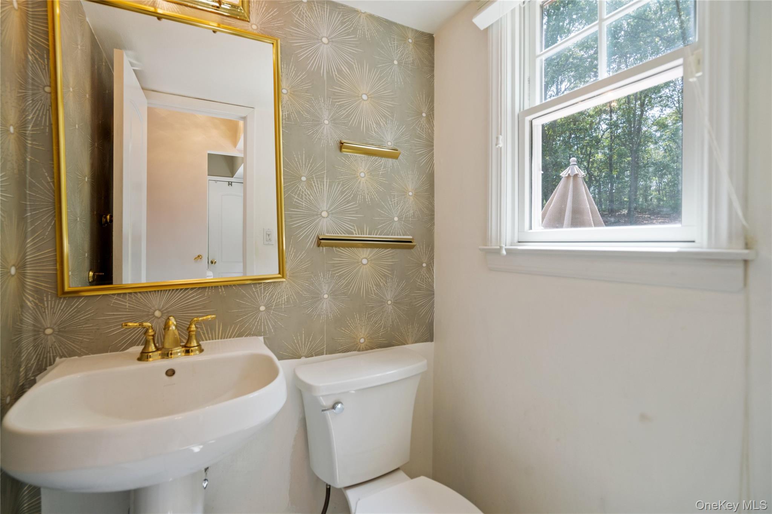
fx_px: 343
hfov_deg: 96.7
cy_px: 257
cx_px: 386
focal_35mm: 16
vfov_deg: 73.7
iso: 500
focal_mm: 16
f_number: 5.6
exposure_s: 1/10
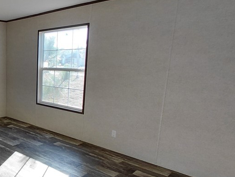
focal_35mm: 32
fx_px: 217
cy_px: 102
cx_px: 10
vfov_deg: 44.0
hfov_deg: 48.6
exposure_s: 1/120
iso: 64
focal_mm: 1.64
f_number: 2.2
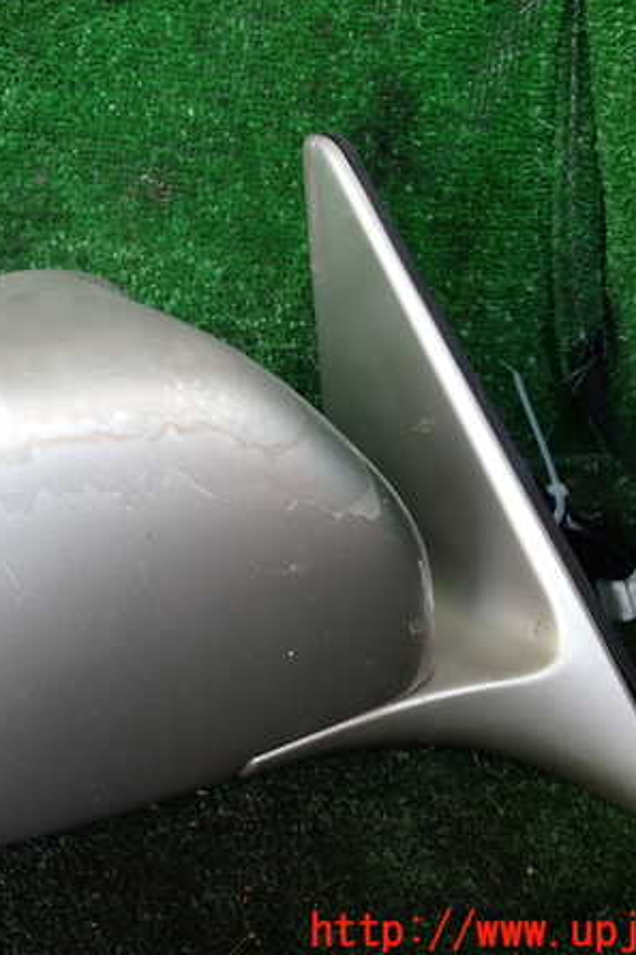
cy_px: 478
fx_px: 1114
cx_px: 152
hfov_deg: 31.3
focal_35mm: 42
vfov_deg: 46.4
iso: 100
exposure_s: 1/100
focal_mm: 5.4
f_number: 2.3
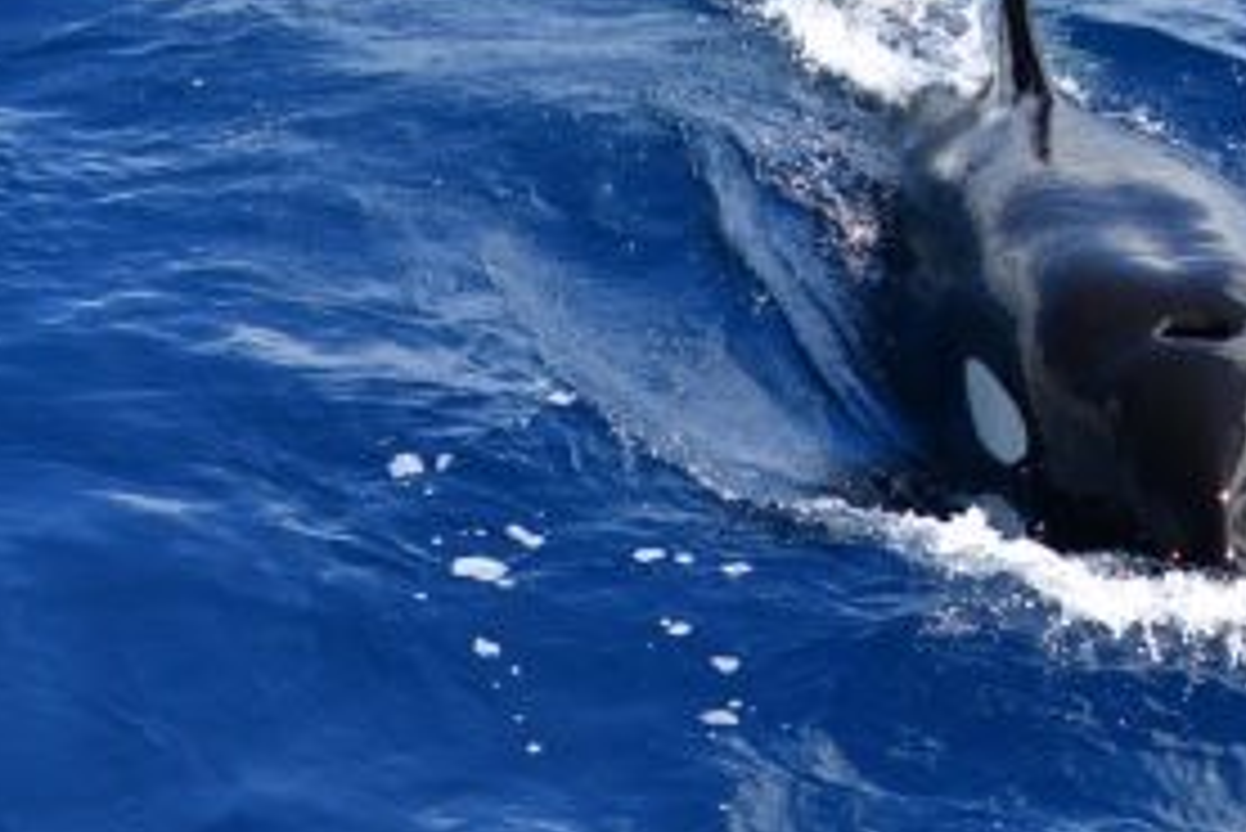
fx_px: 5991
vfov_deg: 7.9
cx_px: 252
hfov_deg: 11.8
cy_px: 987
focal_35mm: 173
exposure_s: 1/8000
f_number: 4.5
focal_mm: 60
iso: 1250
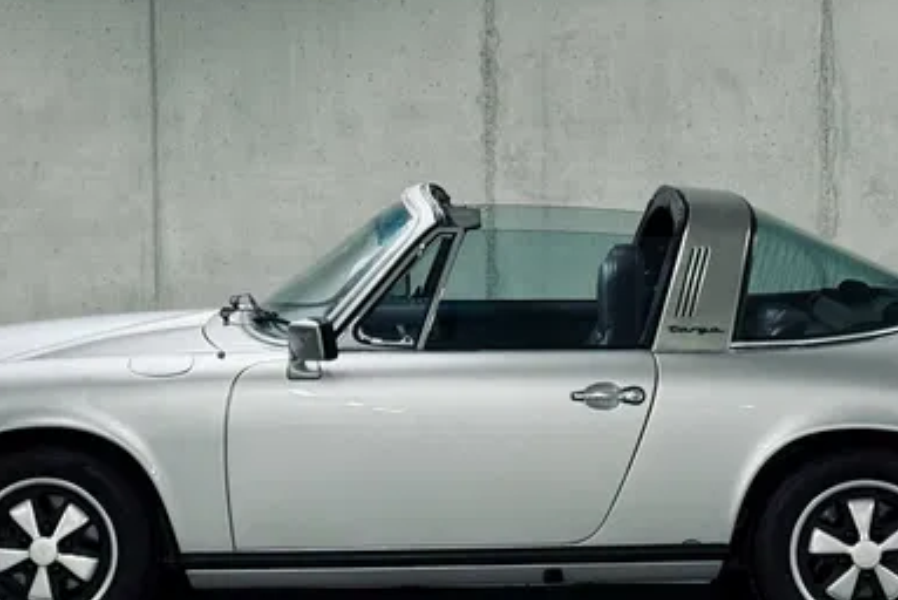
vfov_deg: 13.7
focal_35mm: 100
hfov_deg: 20.4
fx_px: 2496
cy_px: 265
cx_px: 363
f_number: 1.78
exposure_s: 1/50
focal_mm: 6.76
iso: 100
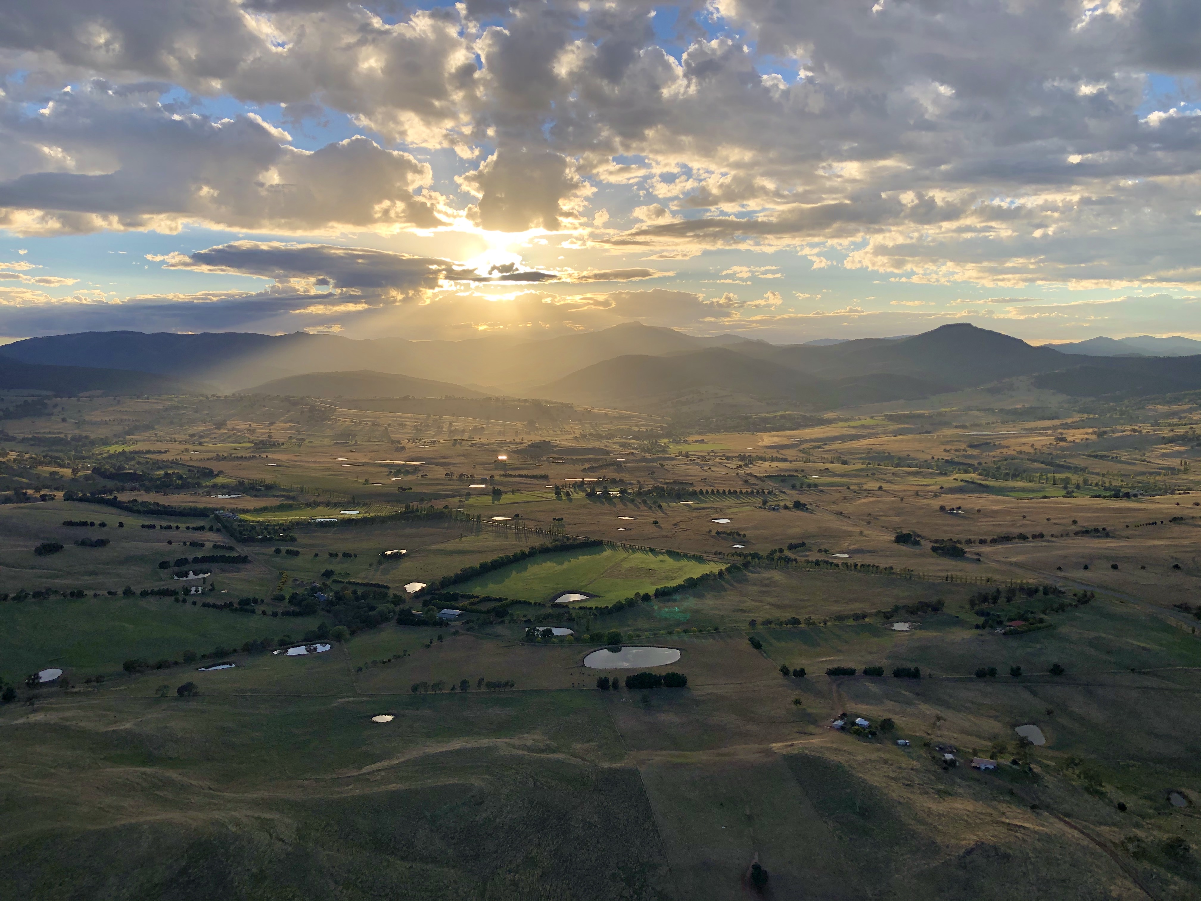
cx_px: 600
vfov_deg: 49.7
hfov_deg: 63.4
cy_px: 450
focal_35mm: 28
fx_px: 971
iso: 20
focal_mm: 3.99
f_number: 1.8
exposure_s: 1/1656
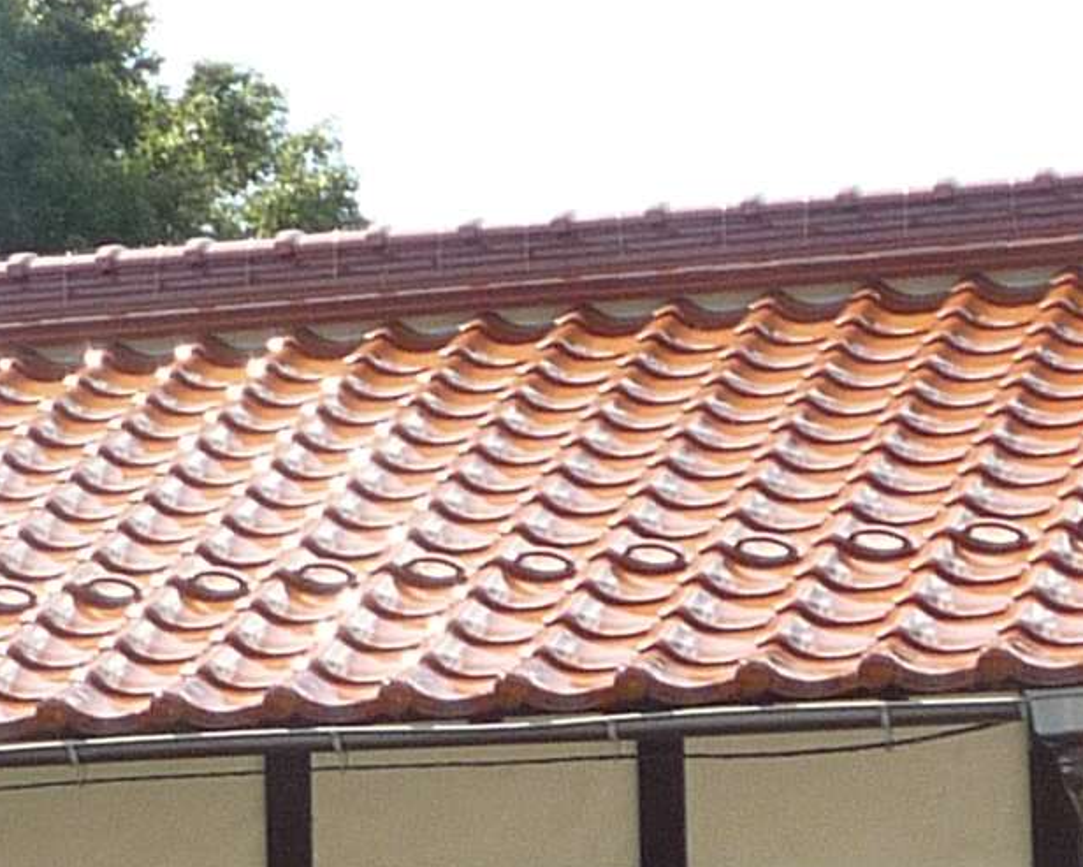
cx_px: 149
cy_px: 969
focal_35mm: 172
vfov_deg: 8.9
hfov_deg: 11.2
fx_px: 5514
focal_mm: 5.2
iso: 100
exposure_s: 1/250
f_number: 4
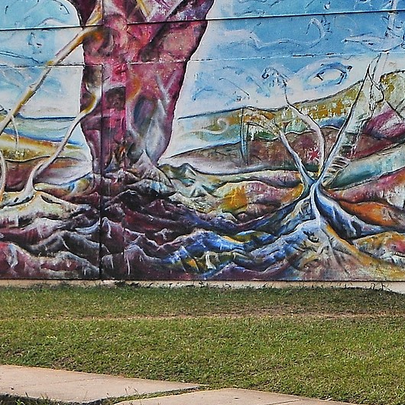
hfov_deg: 11.4
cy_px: -137
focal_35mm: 150
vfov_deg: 11.3
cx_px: 514
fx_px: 1986
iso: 200
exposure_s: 1/250
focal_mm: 26
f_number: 8
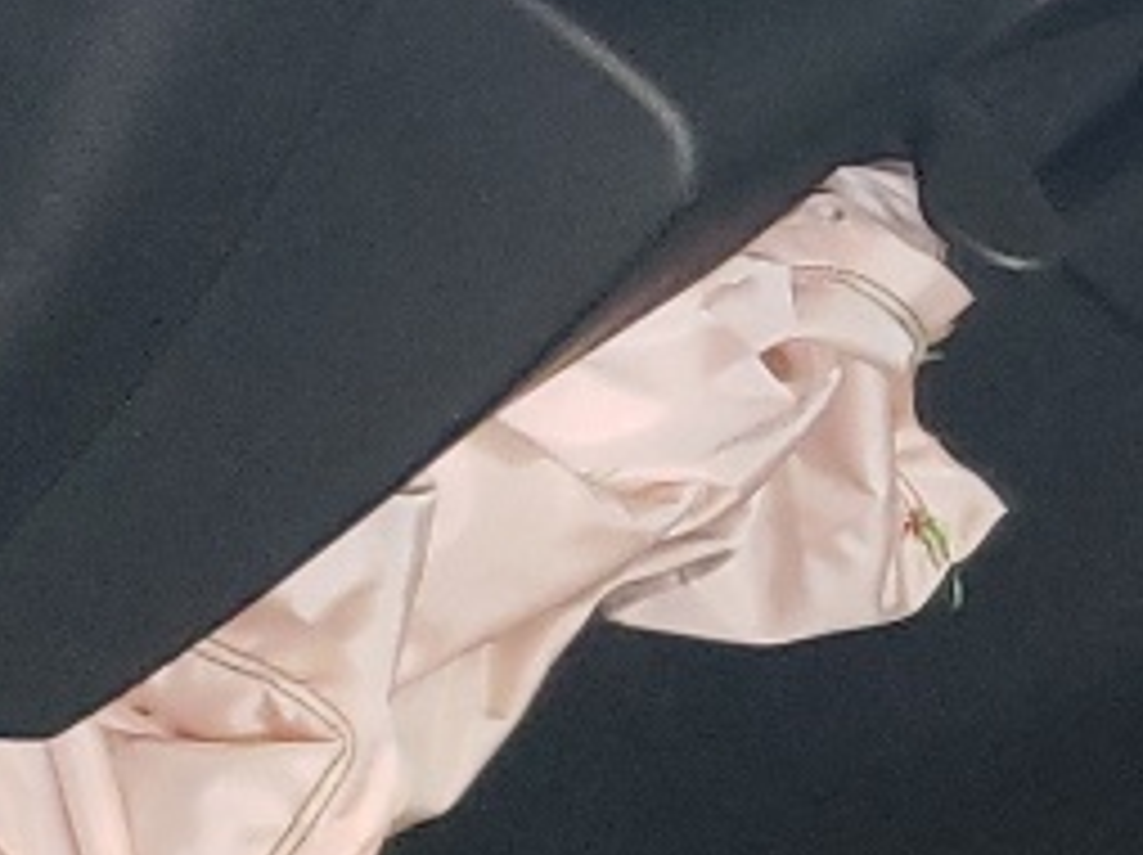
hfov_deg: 10.2
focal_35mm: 164
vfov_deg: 9.0
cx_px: 2876
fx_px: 5410
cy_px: -72
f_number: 1.5
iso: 165
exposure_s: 1/60.2
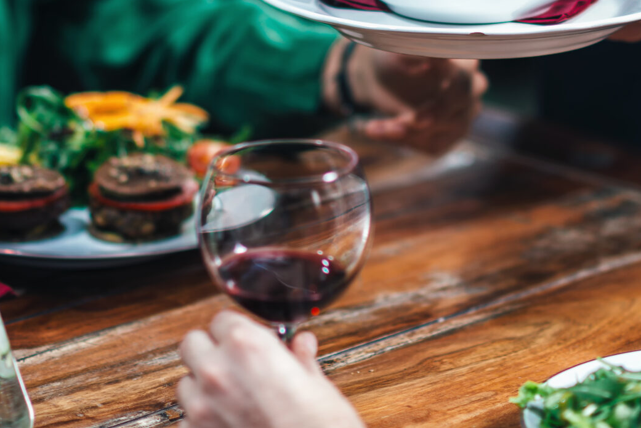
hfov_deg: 9.8
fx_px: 3723
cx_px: 392
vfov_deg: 6.6
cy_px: 64
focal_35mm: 209
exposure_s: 1/200
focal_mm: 85
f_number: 1.6
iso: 100
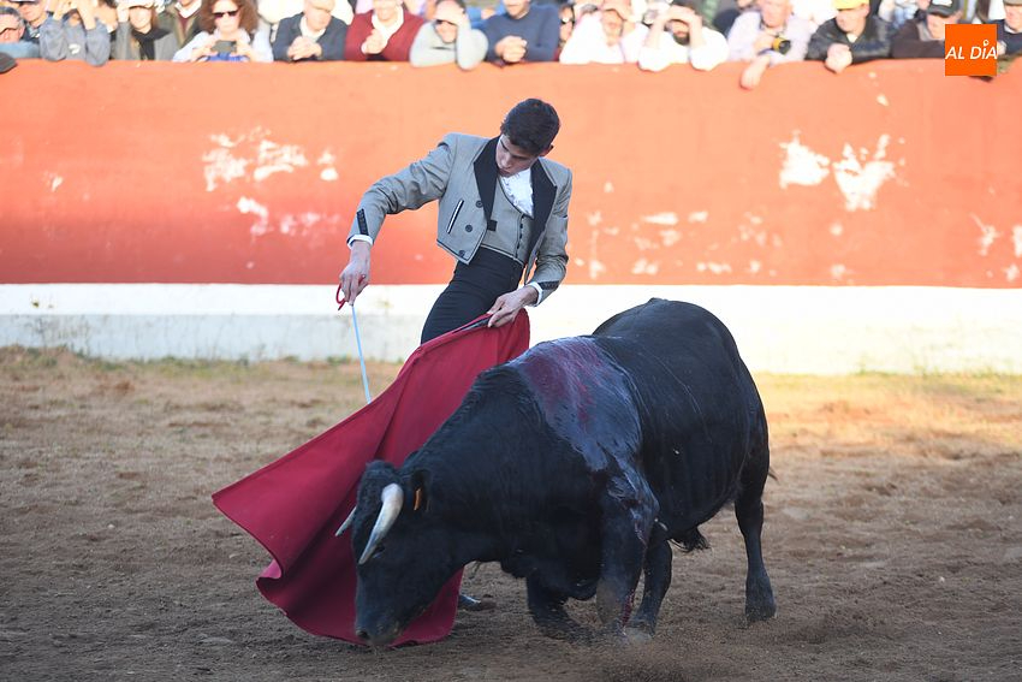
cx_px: 511
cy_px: 341
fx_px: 4259
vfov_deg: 9.2
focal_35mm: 150
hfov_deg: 13.7
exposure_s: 1/320
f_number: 3.5
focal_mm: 150
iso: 400
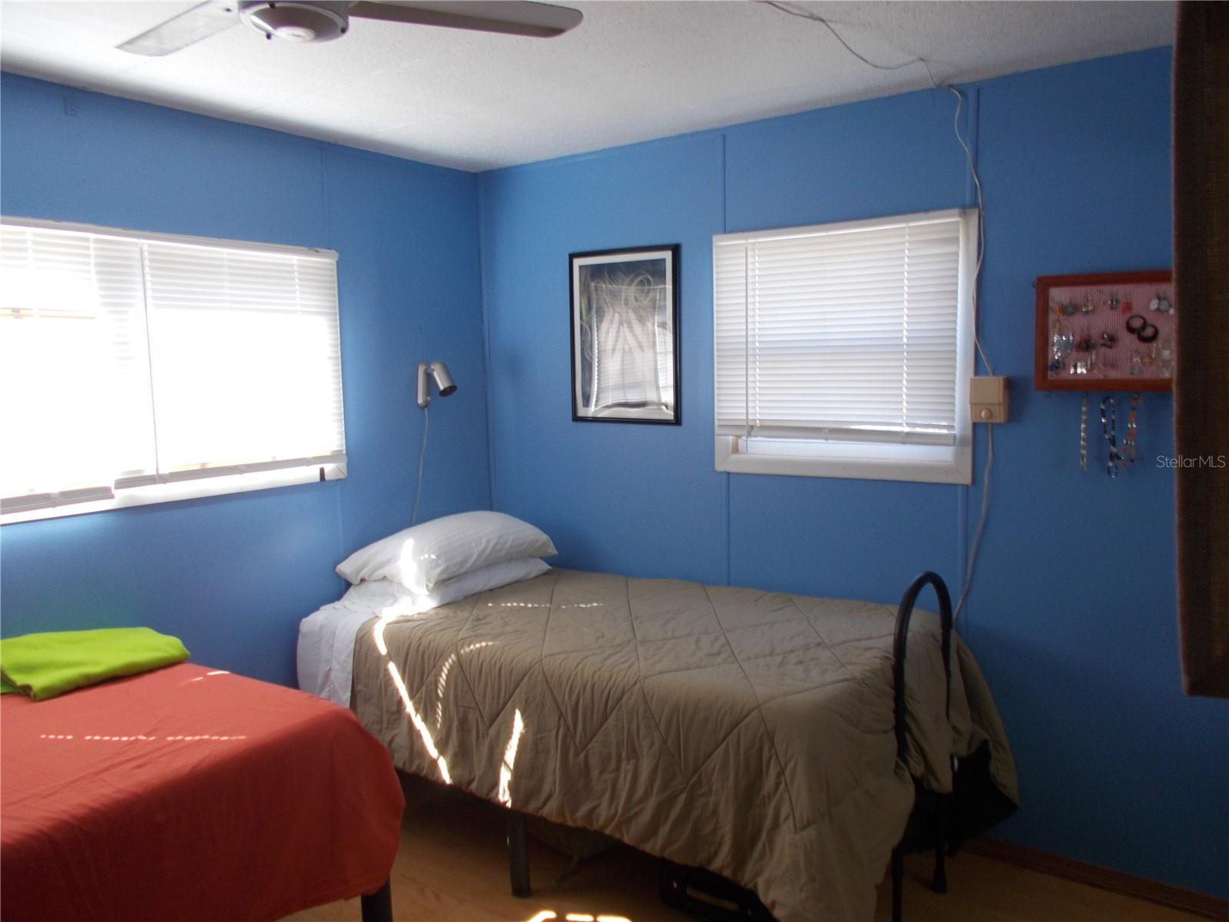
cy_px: 461
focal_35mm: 26
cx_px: 614
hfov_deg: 67.3
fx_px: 923
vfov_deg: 53.1
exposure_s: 1/25
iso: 80
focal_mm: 4.6
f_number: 3.2
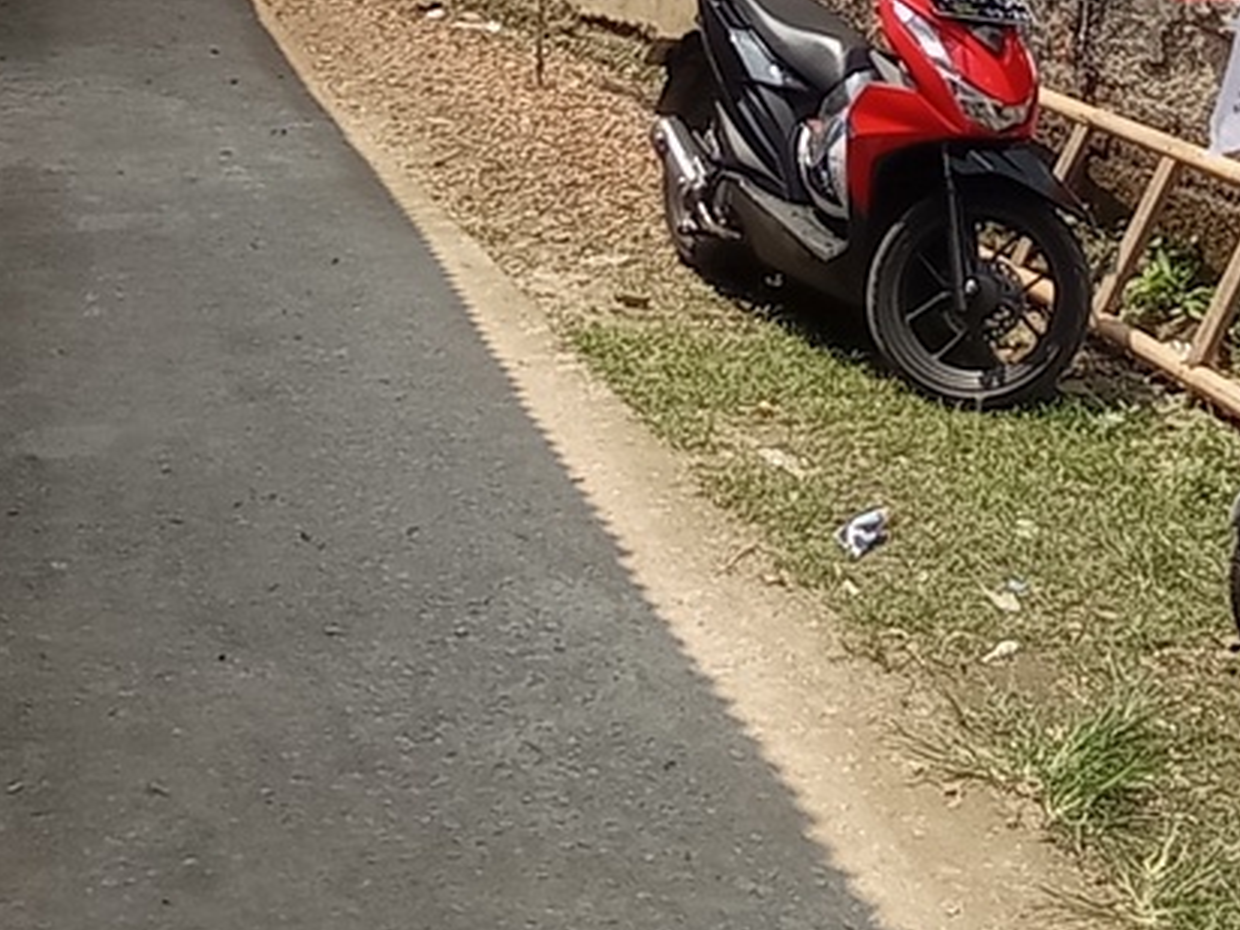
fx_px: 3976
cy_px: -3
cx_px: 846
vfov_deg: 13.2
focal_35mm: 111
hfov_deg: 17.7
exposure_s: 1/1116
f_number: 2.2
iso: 121
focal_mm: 1.65
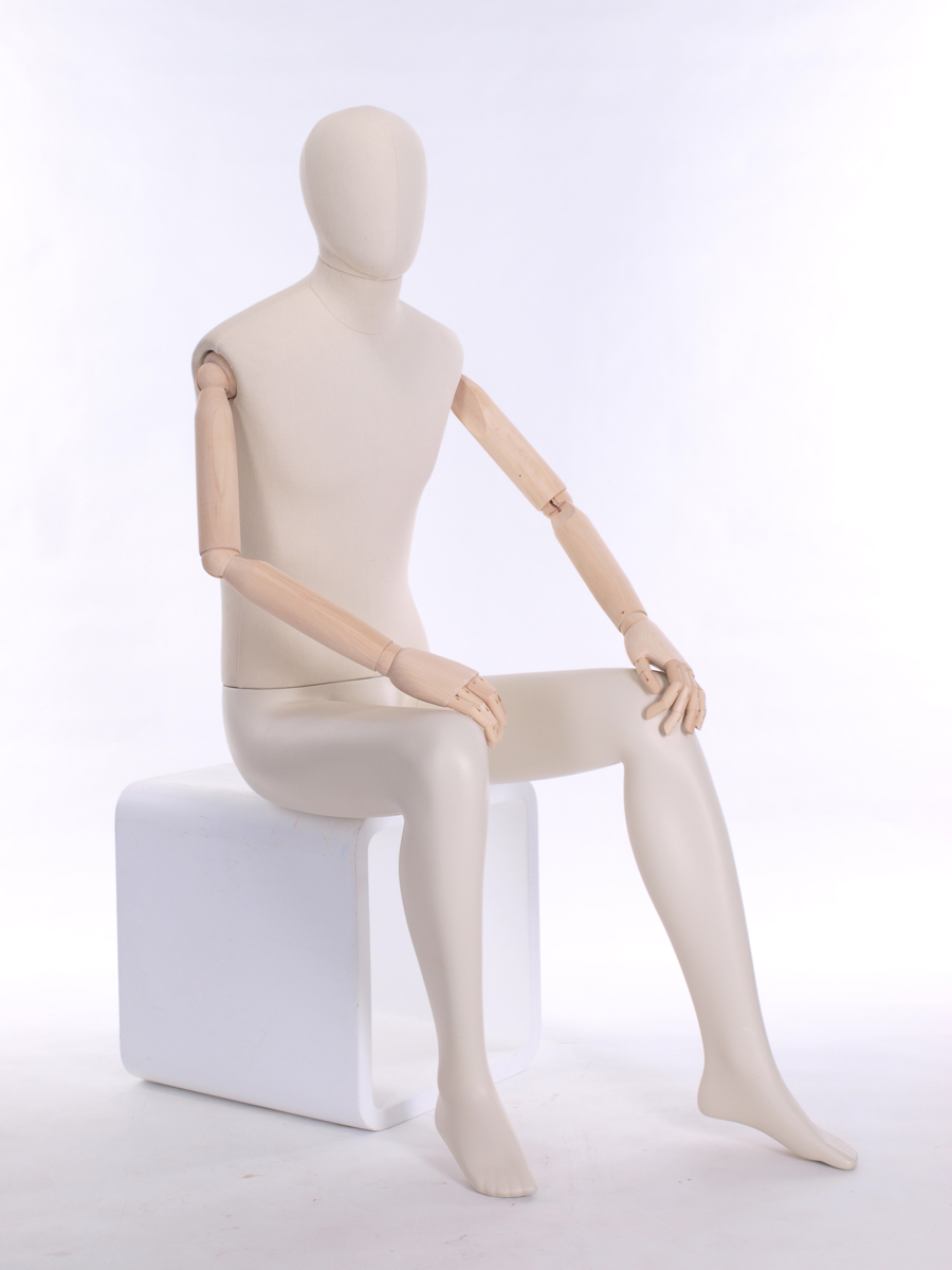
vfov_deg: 30.3
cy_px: 635
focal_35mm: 64
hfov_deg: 22.9
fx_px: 2347
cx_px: 476
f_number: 10
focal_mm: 32
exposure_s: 1/125
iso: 100
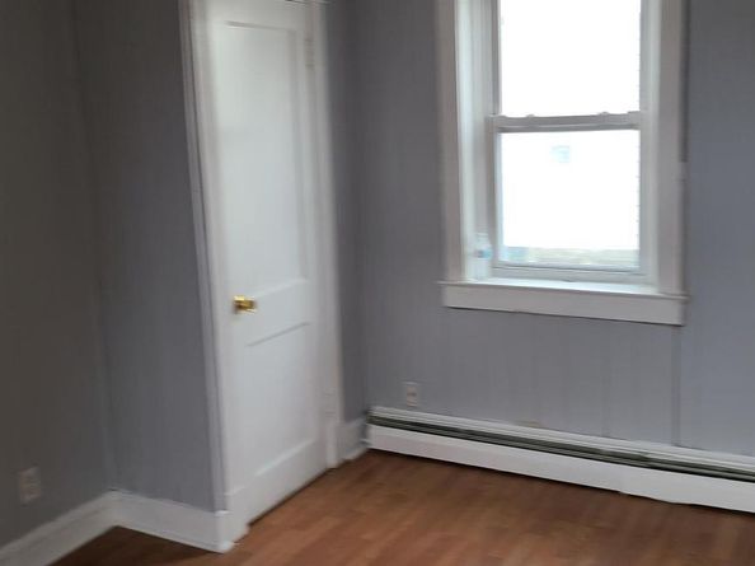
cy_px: 283
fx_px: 567
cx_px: 378
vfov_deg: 53.0
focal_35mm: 26
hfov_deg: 67.3
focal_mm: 5.4
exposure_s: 1/59
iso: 40
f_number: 1.8
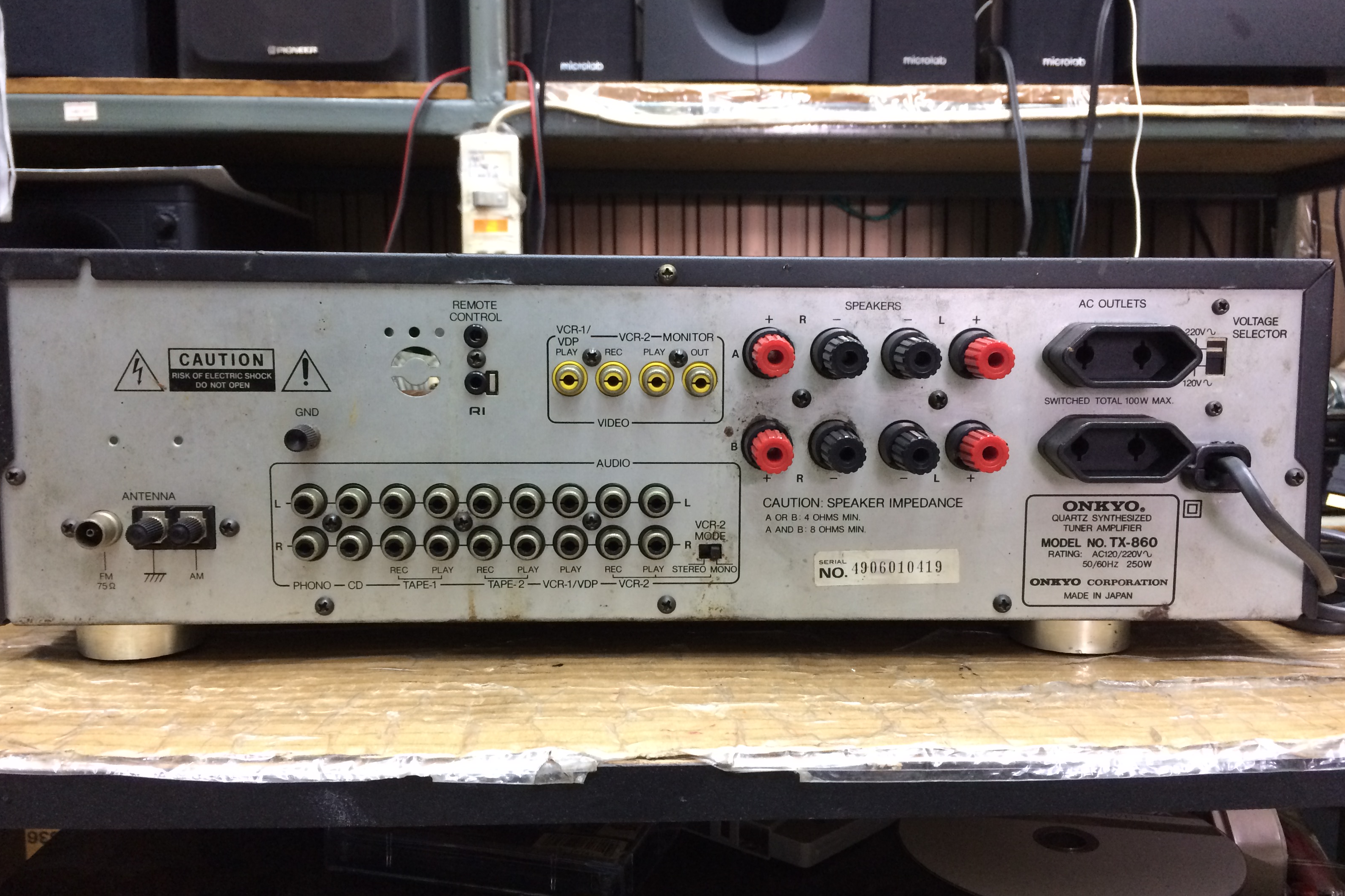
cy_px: 438
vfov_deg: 42.3
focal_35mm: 31
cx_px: 666
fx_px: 1158
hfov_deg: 60.3
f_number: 2.2
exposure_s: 1/33
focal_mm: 4.15
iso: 320
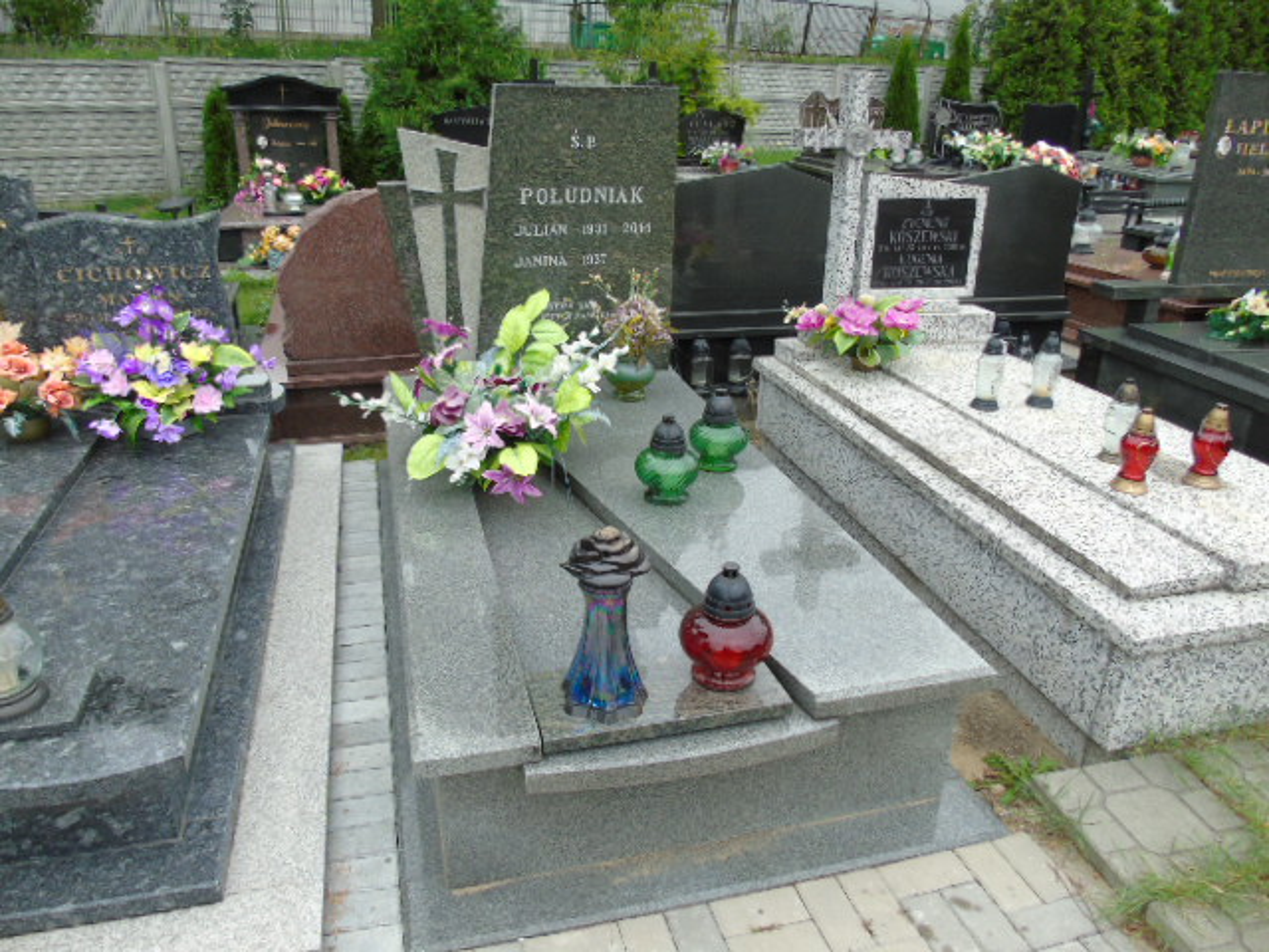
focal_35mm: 25
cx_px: 634
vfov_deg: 54.9
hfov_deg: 69.4
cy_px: 476
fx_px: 916
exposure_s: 1/125
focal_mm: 4.4
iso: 80
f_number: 3.4
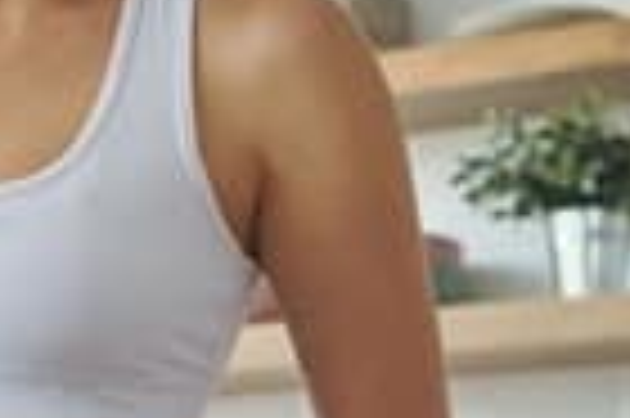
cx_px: -171
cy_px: 288
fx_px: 2622
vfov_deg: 9.1
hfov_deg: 13.3
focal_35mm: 150
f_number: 3.5
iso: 500
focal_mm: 35
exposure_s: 1/125
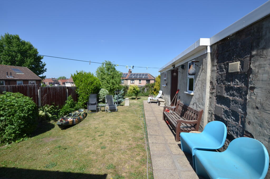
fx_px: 112
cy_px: 90
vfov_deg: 77.1
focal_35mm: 15
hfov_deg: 100.5
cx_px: 135
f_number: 8
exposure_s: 1/250
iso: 140
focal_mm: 10
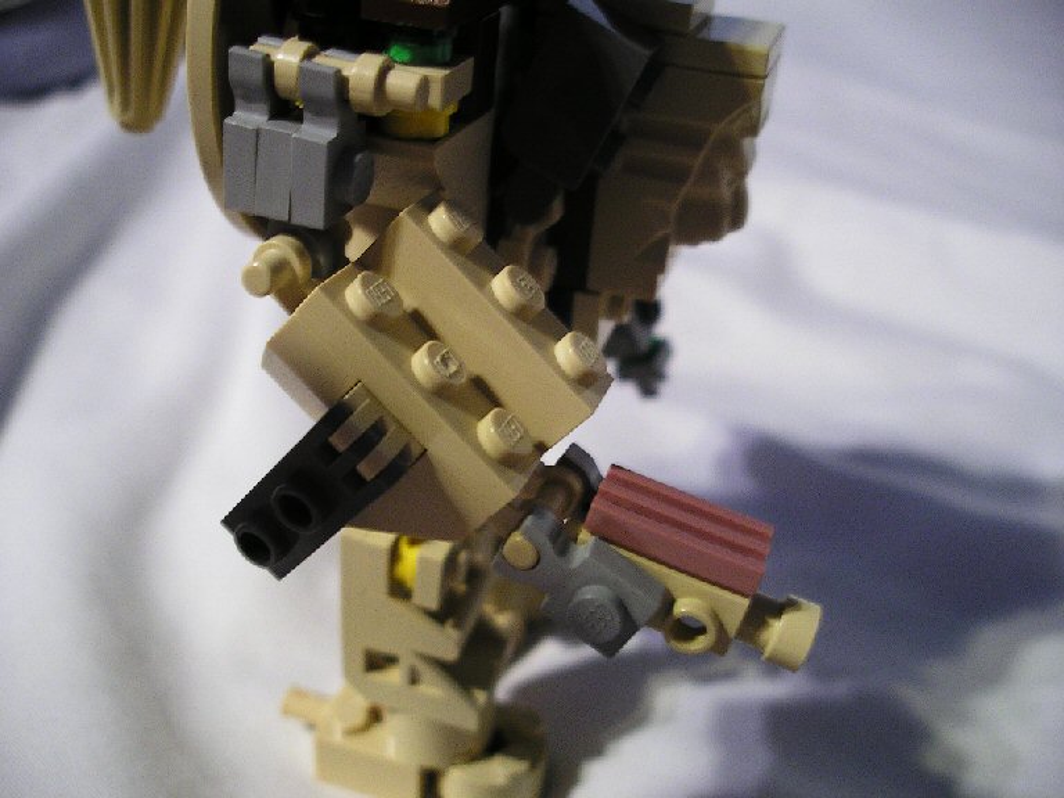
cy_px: 399
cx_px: 532
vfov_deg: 38.7
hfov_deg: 50.1
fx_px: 1137
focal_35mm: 37
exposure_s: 1/6
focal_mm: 7.8
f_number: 2.8
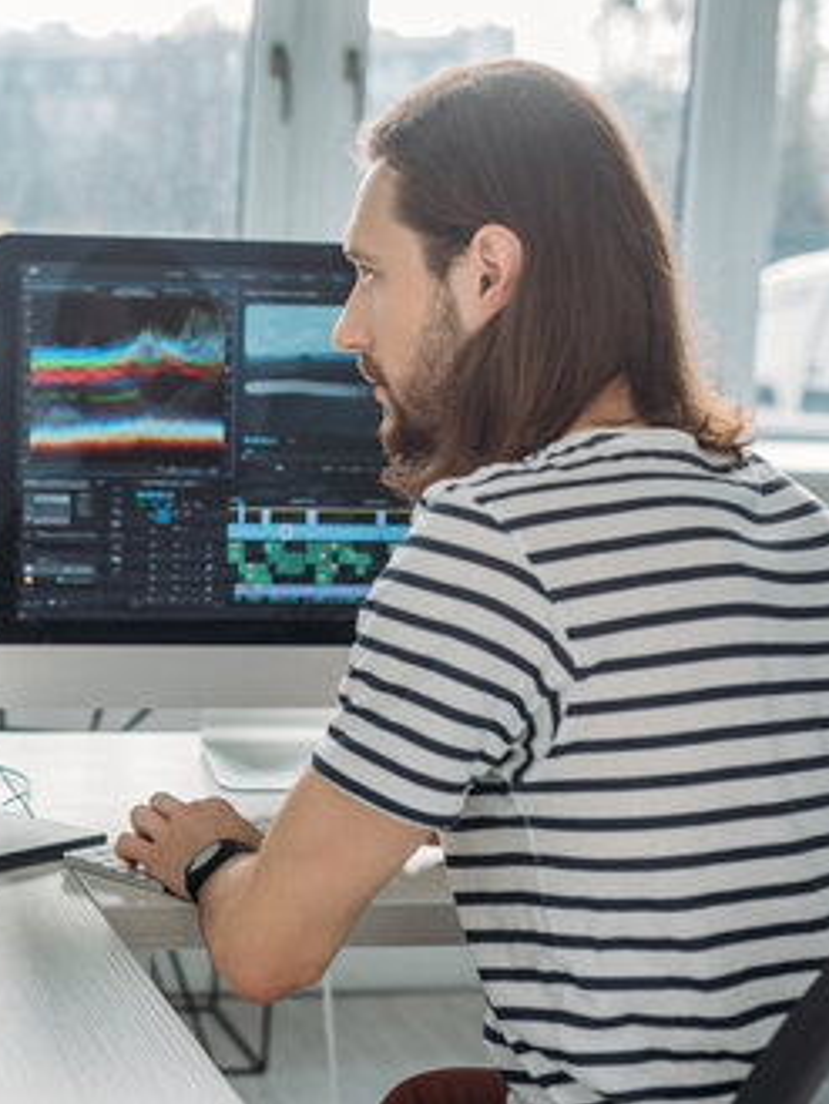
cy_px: 547
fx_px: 2329
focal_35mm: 73
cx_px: 34
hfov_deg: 19.7
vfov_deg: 26.7
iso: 160
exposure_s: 1/200
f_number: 3.5
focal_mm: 50
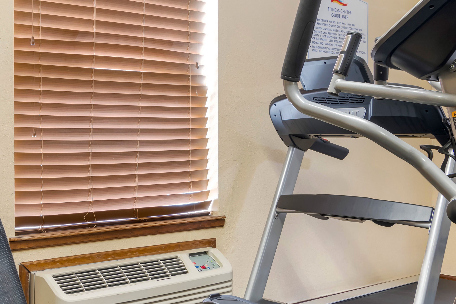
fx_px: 659
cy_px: 140
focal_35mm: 52
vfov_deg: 26.0
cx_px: 125
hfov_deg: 37.4
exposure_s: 1/1.67
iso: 320
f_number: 10
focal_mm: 17
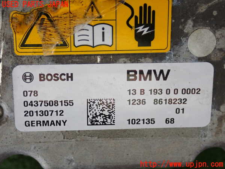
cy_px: 84
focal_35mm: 62
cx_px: 112
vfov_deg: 23.7
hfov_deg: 31.2
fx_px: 403
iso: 250
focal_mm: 11.09
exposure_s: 1/60
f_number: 3.6
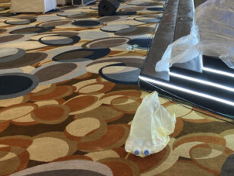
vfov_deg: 25.1
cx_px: 188
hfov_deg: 33.3
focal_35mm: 56
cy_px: 7
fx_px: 379
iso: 80
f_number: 1.8
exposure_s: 1/60
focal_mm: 4.25
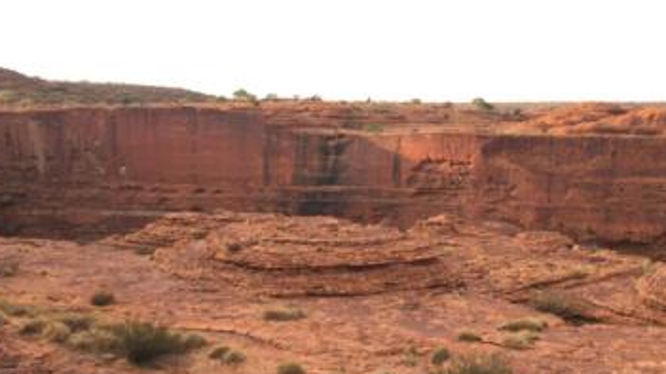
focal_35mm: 45
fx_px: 794
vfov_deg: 26.5
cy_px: 176
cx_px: 417
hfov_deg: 45.1
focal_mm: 4.15
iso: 32
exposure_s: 1/100
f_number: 2.2
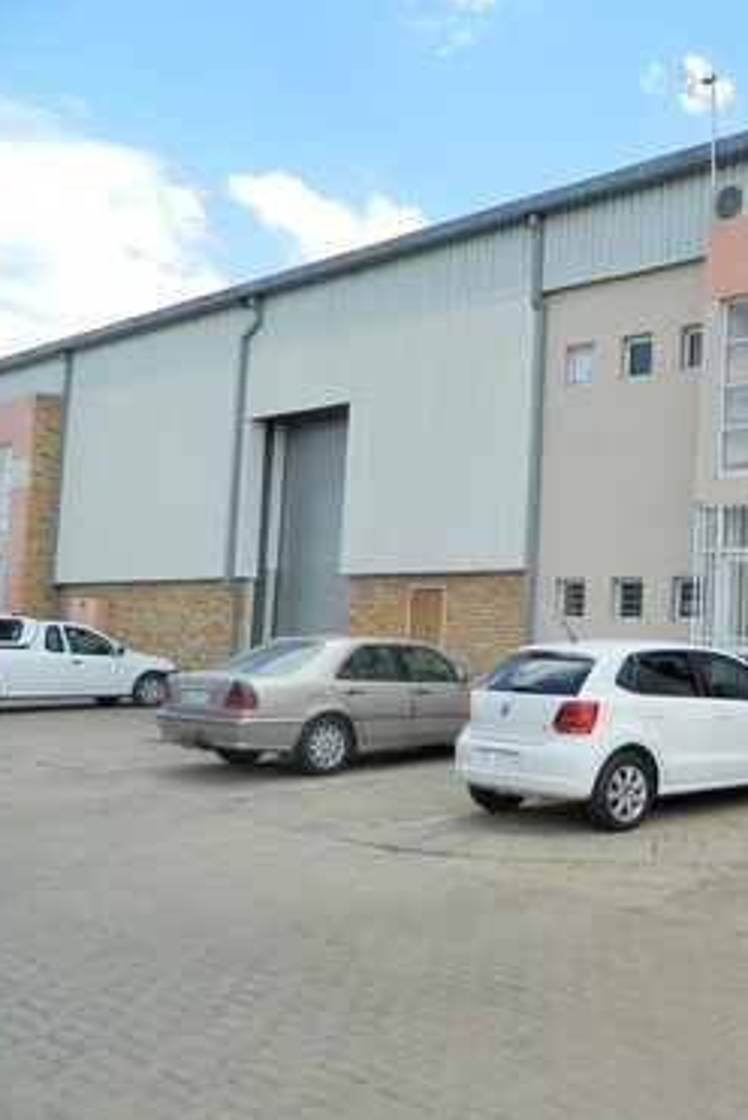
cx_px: 718
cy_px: 563
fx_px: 1089
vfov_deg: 54.4
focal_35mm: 35
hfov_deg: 35.0
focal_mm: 4.5
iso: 80
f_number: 3.1
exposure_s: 1/800
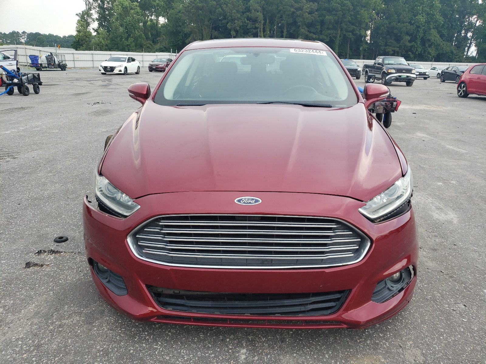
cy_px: 182
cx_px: 243
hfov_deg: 67.3
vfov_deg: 53.1
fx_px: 365
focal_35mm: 26
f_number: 1.5
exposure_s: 1/294
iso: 50
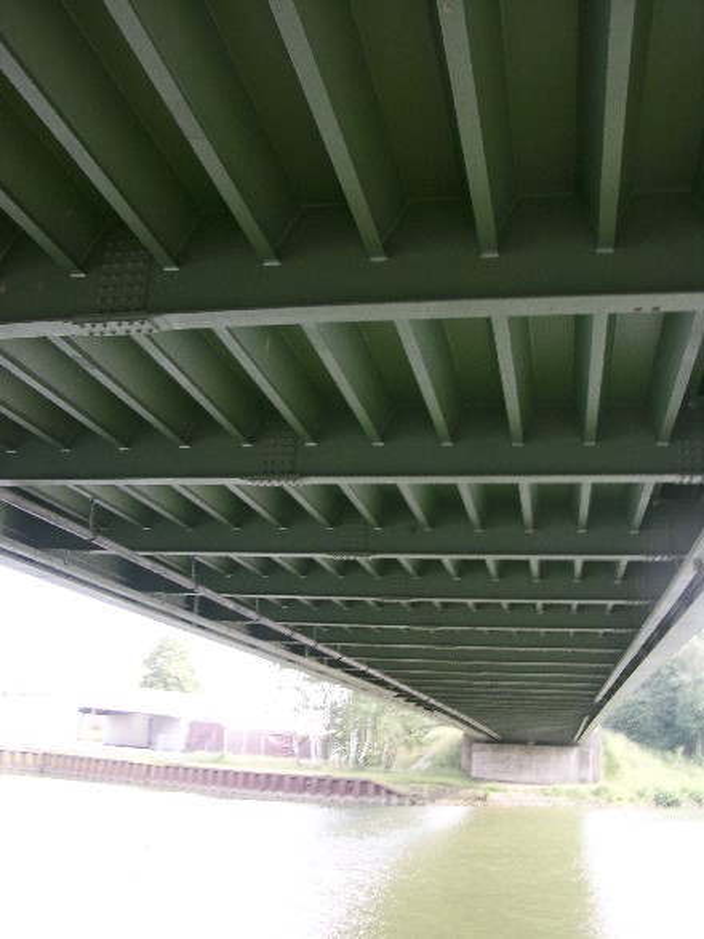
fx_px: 949
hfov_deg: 40.7
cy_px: 470
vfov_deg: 52.6
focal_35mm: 35
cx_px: 352
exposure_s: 1/28.2
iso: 50
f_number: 3.5
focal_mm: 8.9
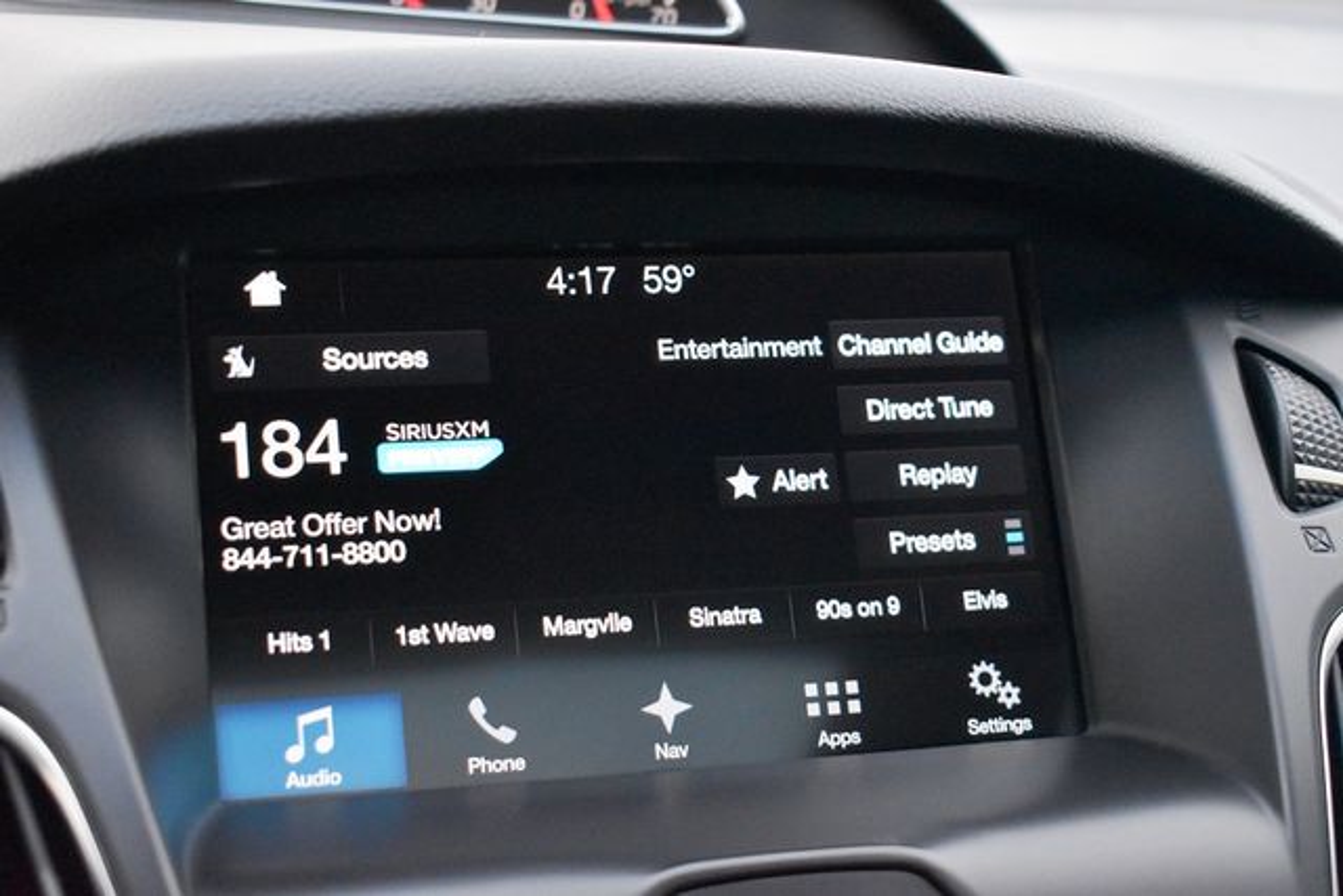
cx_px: 672
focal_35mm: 60
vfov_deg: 22.6
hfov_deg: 33.4
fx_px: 2239
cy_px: 448
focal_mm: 40
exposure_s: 1/125
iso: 4000
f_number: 4.8
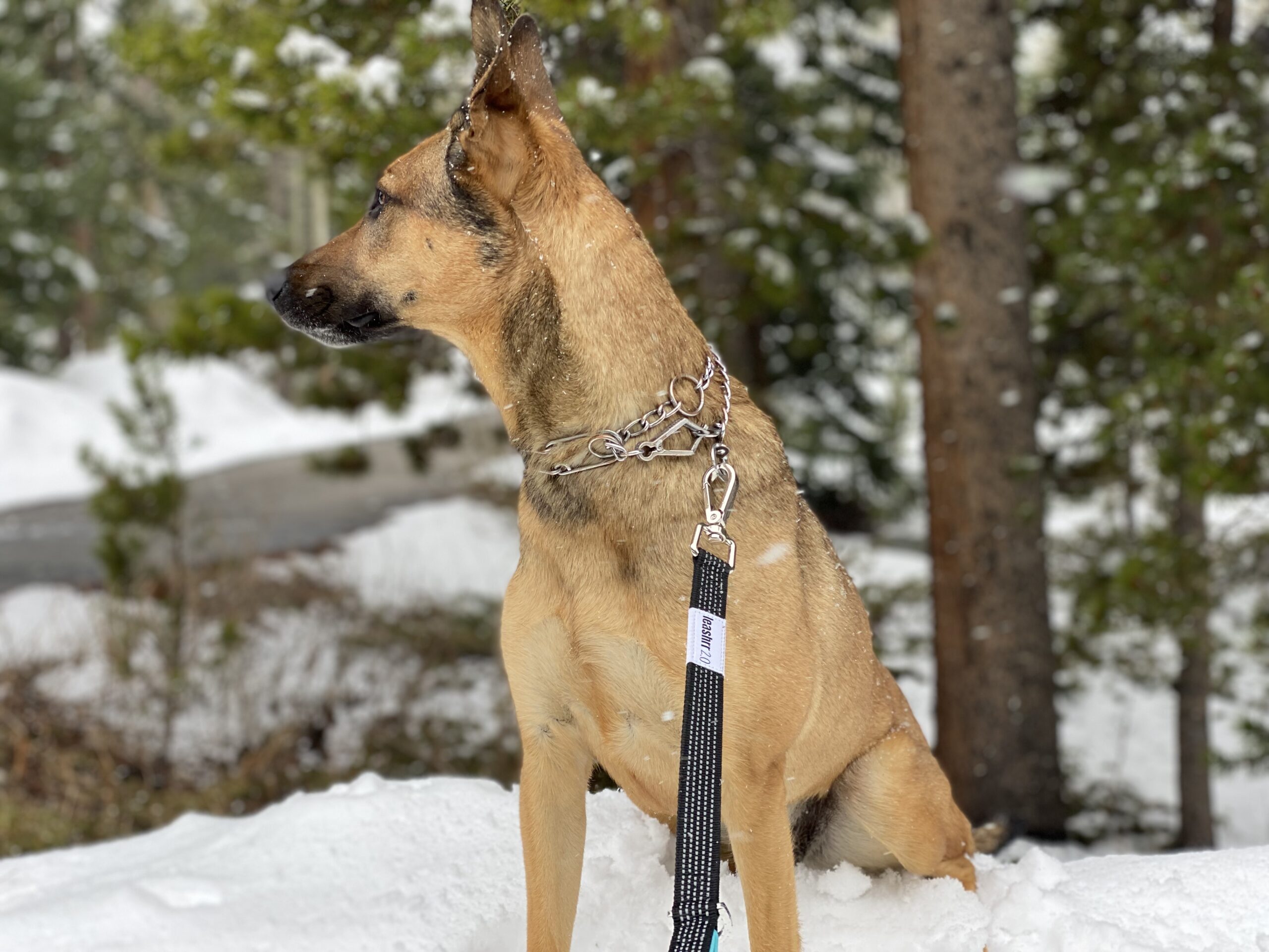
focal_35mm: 52
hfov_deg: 36.8
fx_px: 1906
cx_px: 634
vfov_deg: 28.0
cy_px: 476
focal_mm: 6
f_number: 2
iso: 25
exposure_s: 1/122
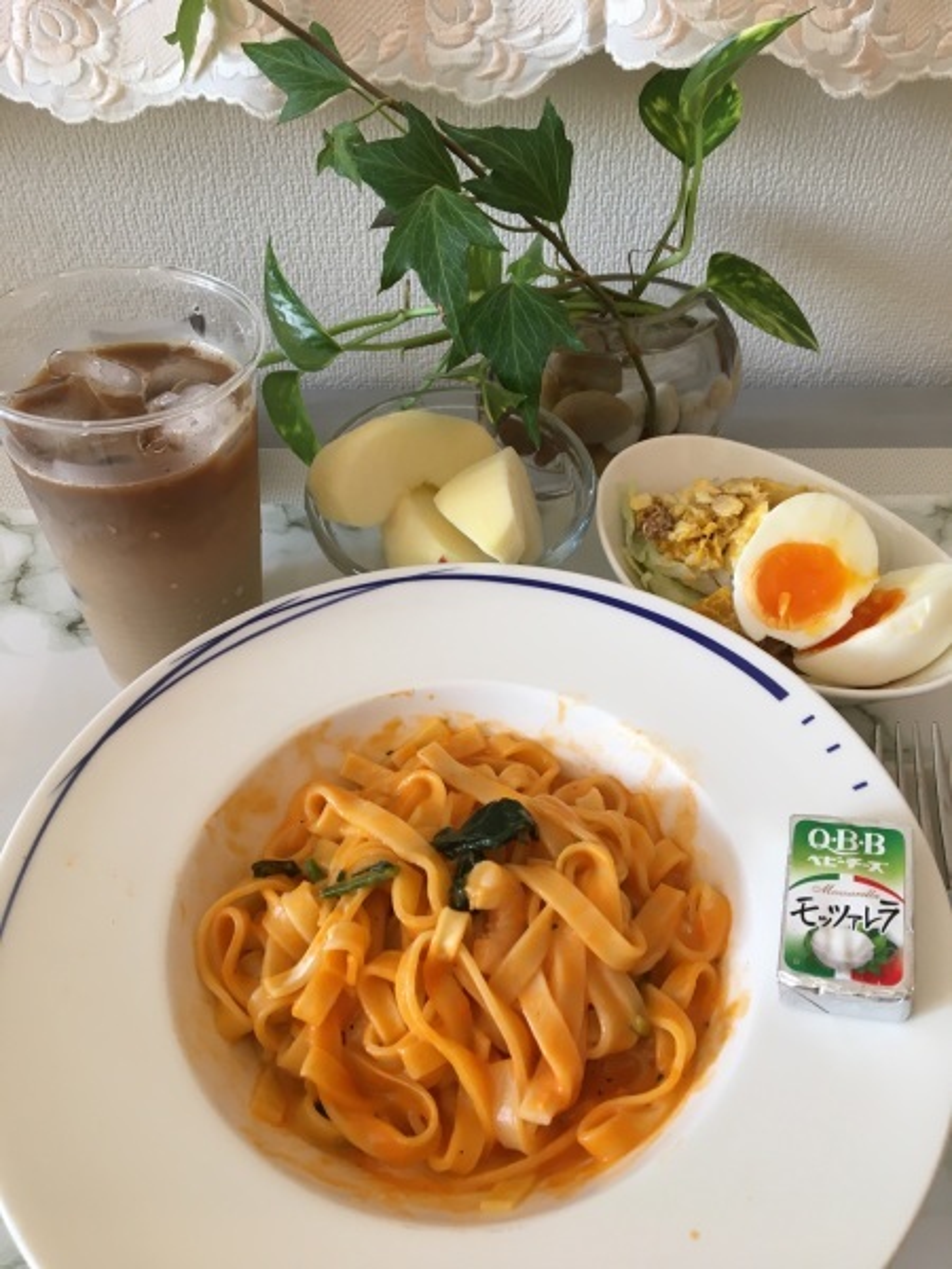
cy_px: 634
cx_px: 476
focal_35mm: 29
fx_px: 1063
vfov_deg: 61.7
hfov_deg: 48.2
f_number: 2.2
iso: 50
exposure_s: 1/30
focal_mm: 4.15
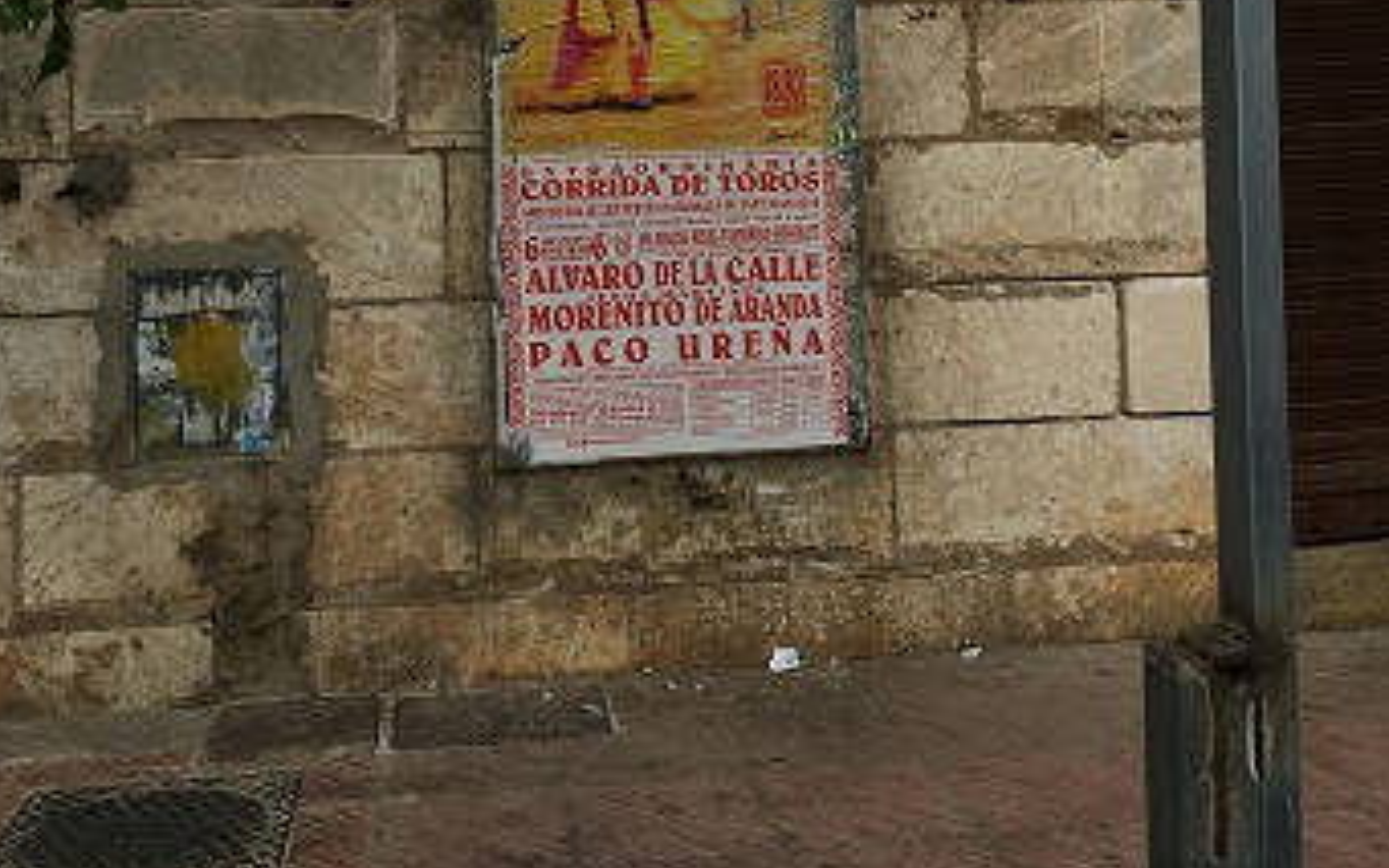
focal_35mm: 42
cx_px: 692
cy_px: 139
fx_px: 1590
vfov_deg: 29.6
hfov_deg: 47.2
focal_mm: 4.15
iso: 25
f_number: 2.2
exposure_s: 1/610
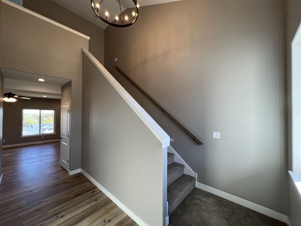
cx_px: 150
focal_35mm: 13
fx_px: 113
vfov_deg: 89.9
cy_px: 113
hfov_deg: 106.2
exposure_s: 1/99
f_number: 1.8
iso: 64
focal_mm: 1.57
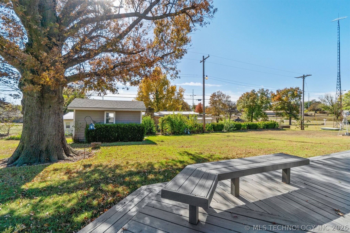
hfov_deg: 100.4
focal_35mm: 15
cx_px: 175
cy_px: 116
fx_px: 146
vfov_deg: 77.3
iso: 100
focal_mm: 10
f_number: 8
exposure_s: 1/500
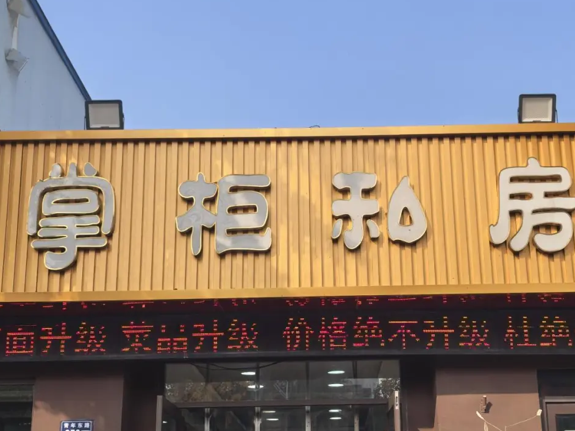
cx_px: 318
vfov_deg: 25.2
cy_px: 243
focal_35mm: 58
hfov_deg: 33.2
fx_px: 964
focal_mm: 8.5
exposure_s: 1/2545
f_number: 2
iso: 50
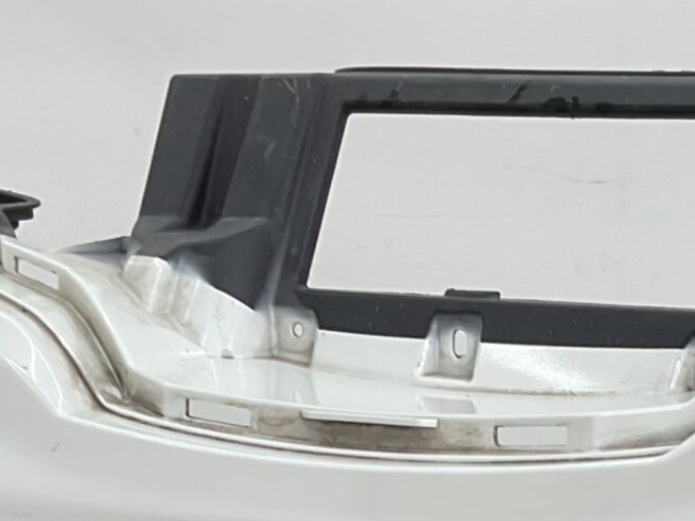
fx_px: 2288
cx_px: 647
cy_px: 915
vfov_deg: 12.0
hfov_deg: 17.0
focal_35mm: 114
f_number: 1.8
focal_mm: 3
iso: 20
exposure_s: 1/120
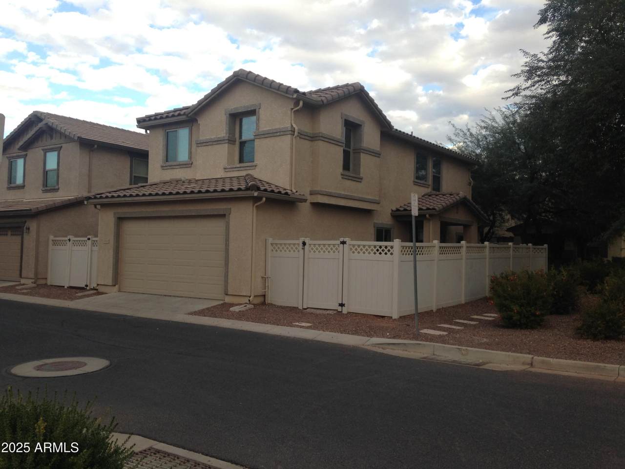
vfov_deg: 42.9
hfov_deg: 55.4
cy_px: 234
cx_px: 312
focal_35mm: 33
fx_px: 596
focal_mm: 4.12
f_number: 2.4
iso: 50
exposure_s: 1/296
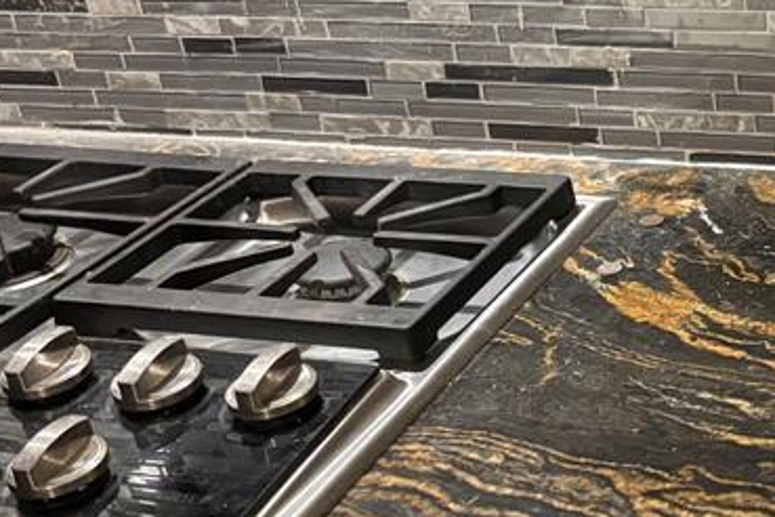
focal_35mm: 75
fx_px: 1614
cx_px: 815
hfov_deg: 25.4
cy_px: 183
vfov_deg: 18.1
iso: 500
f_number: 1.6
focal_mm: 5.96
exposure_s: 1/40
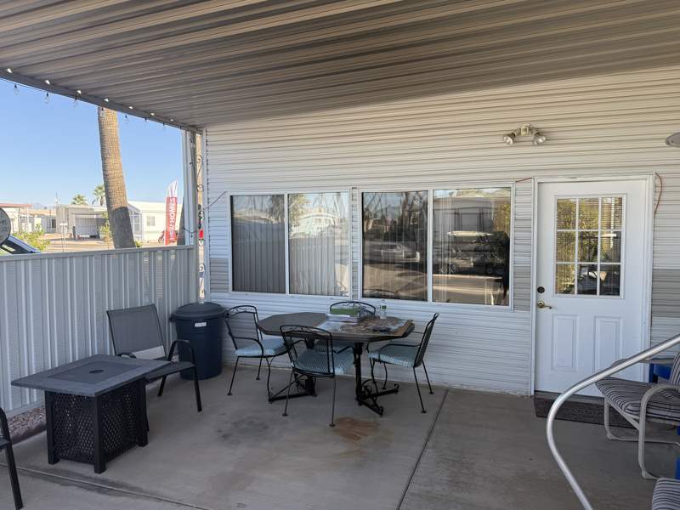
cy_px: 255
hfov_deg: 71.6
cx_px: 340
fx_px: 471
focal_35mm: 24
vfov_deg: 56.8
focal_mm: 6.76
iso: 100
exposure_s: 1/920
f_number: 1.78
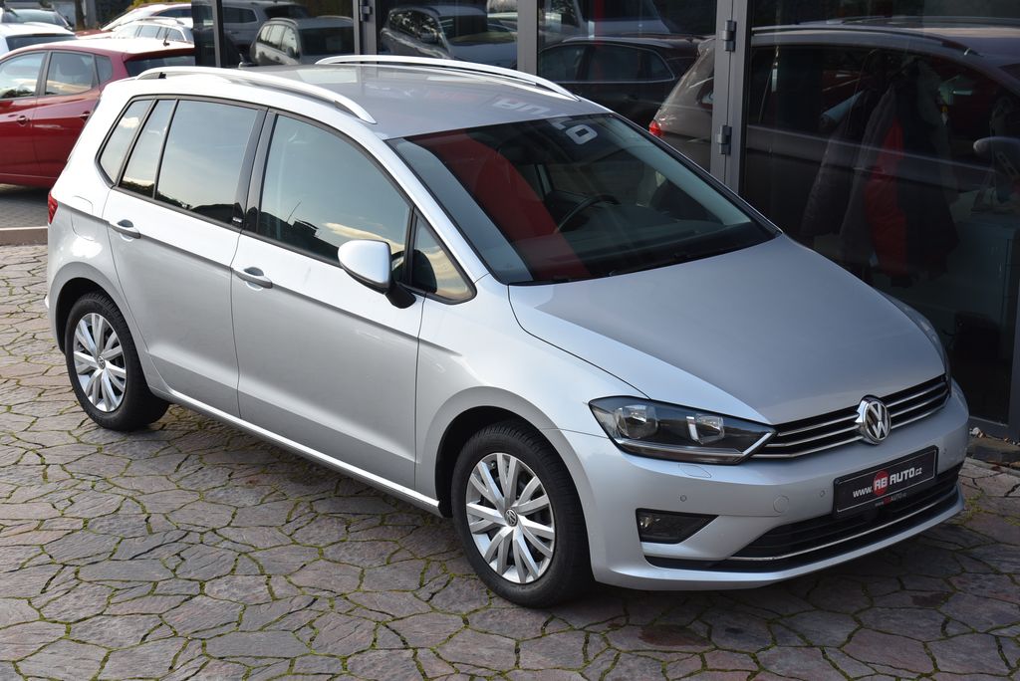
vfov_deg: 23.4
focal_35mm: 58
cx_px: 510
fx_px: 1644
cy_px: 340
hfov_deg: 34.5
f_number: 7.1
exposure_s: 1/200
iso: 500
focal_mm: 58
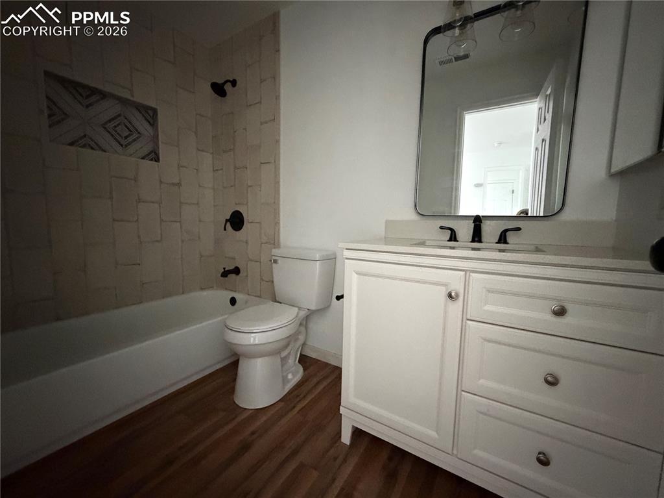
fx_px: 268
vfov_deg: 85.6
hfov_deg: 102.1
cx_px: 332
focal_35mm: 14
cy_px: 249
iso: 1250
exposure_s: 1/40
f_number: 2.2
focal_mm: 2.22
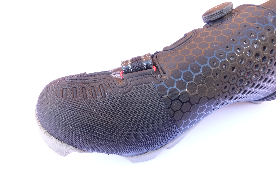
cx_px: 138
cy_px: 92
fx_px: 184
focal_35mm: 24
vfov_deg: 53.1
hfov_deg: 73.7
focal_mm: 8.8
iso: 1250
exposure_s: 1/30
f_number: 11
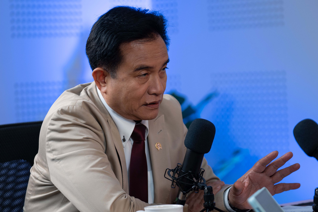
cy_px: 106
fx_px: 1325
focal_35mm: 150
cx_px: 159
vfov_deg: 9.1
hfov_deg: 13.7
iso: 200
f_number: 2.8
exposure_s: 1/100
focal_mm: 100
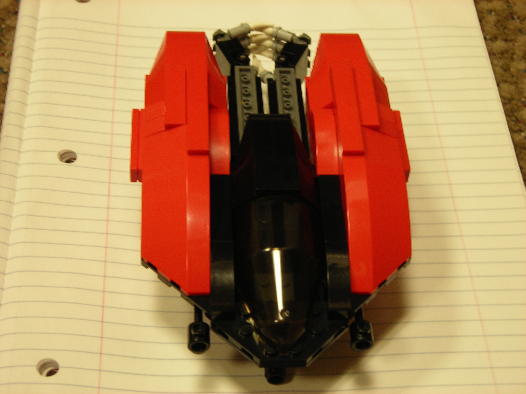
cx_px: 263
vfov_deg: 19.1
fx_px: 1170
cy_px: 197
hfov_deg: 25.3
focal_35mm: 77
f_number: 4.2
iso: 73
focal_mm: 12.7
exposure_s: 1/4.2
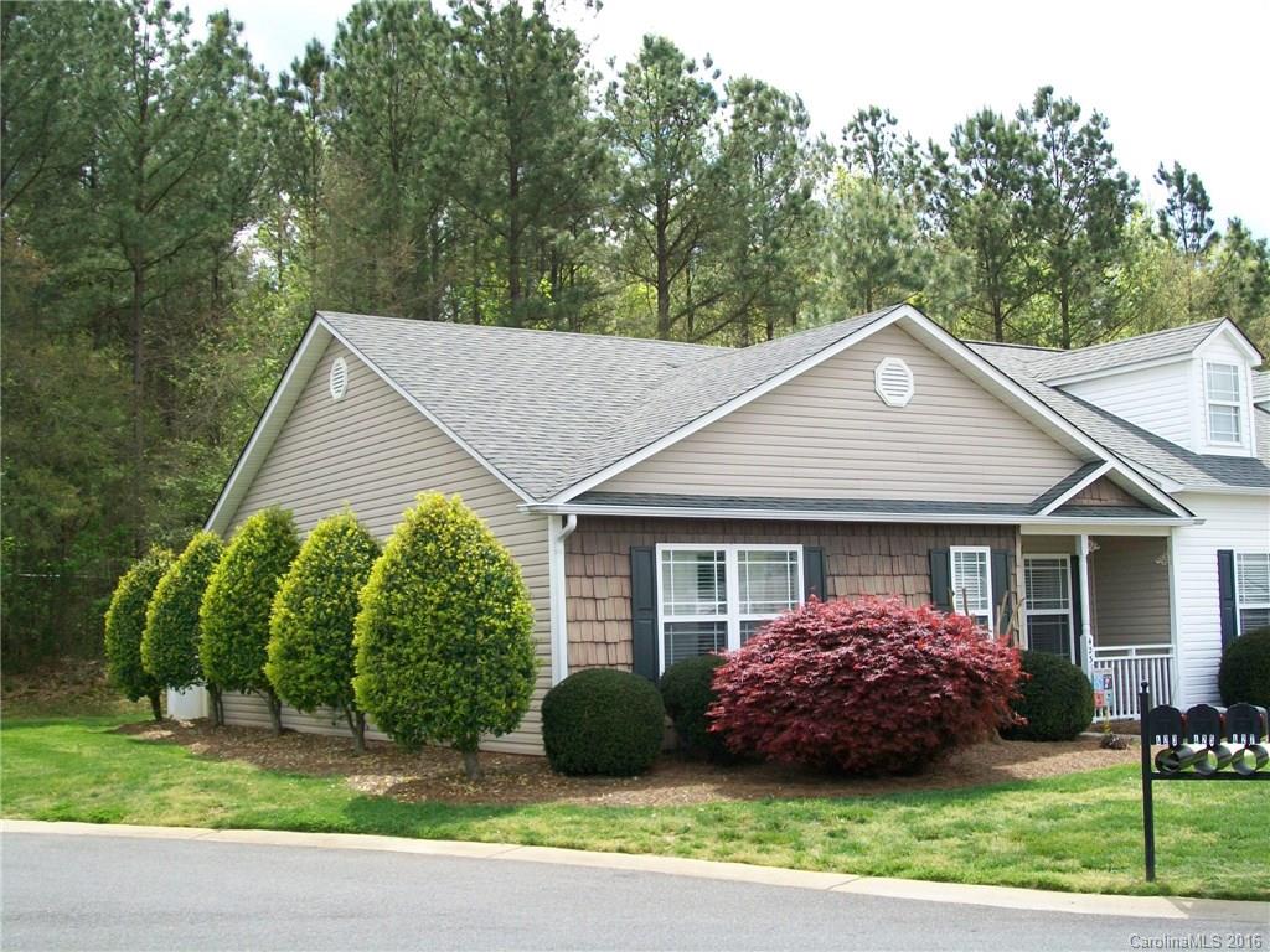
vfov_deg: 32.2
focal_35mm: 45
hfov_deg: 42.1
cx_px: 635
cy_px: 476
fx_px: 1651
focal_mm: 7.6
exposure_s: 1/320
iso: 64
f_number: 3
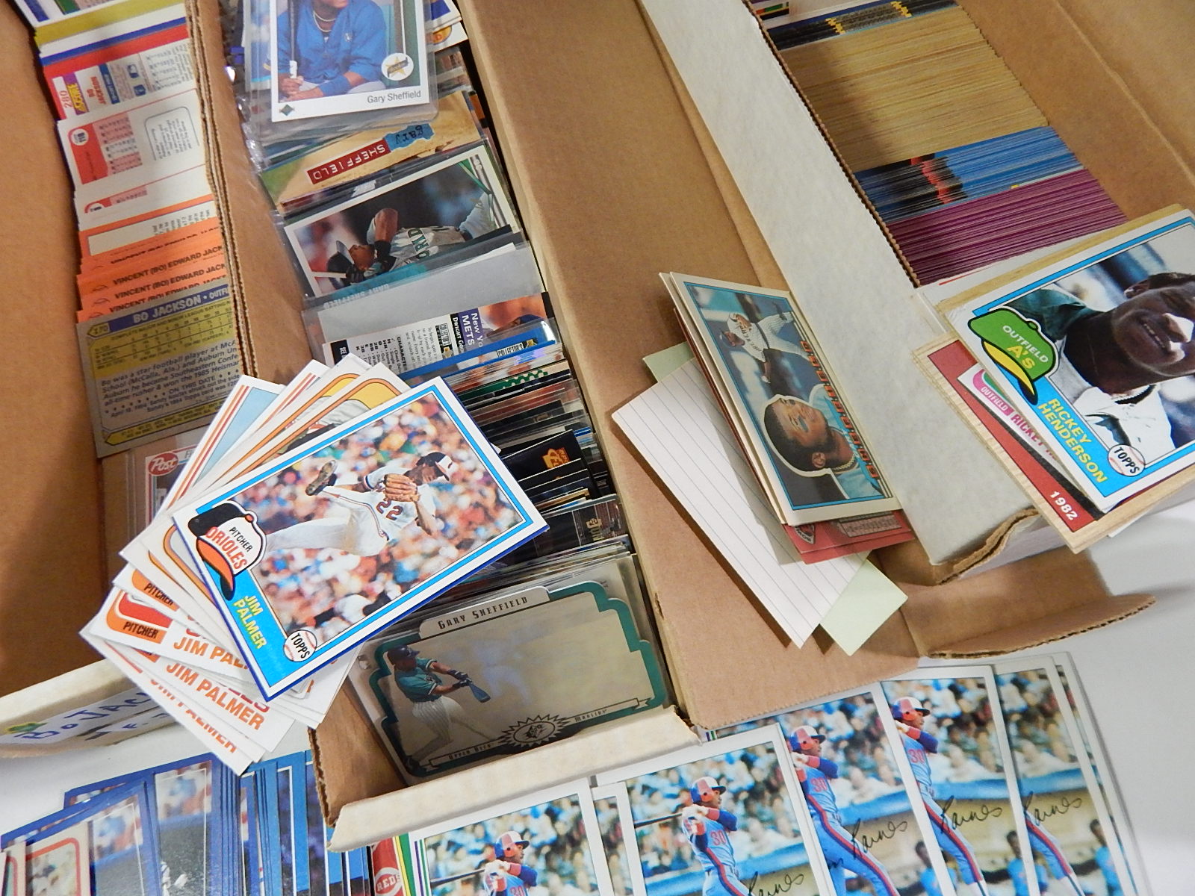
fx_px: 759
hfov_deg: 76.4
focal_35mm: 22
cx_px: 598
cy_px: 448
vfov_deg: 61.1
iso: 400
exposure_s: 1/40
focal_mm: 4
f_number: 3
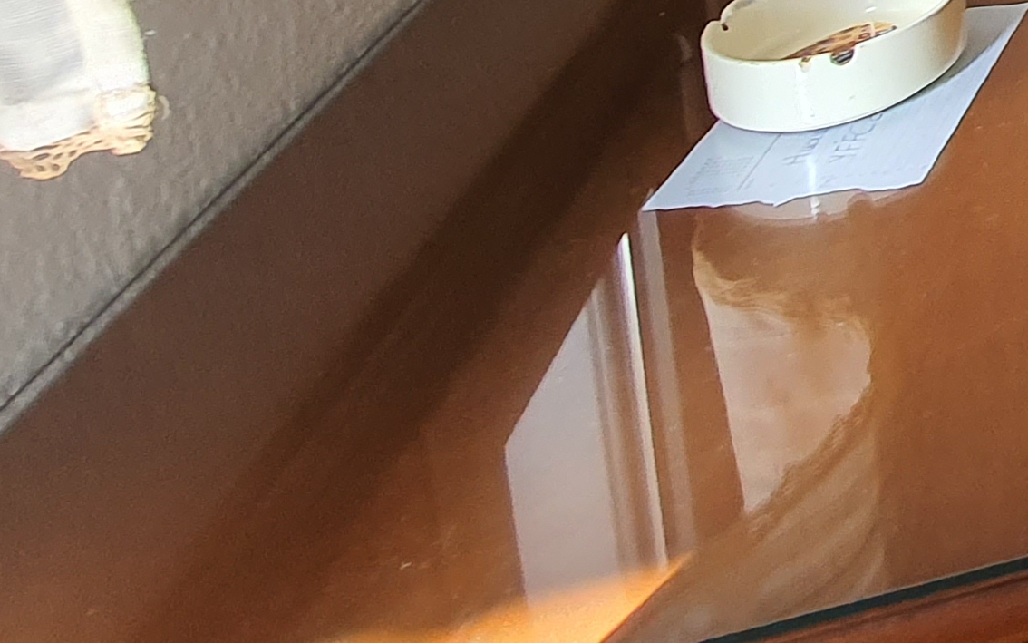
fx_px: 1569
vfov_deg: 17.3
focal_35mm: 56
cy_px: -613
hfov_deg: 21.2
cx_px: 1916
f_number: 2.2
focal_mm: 1.8
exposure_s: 1/60
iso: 64
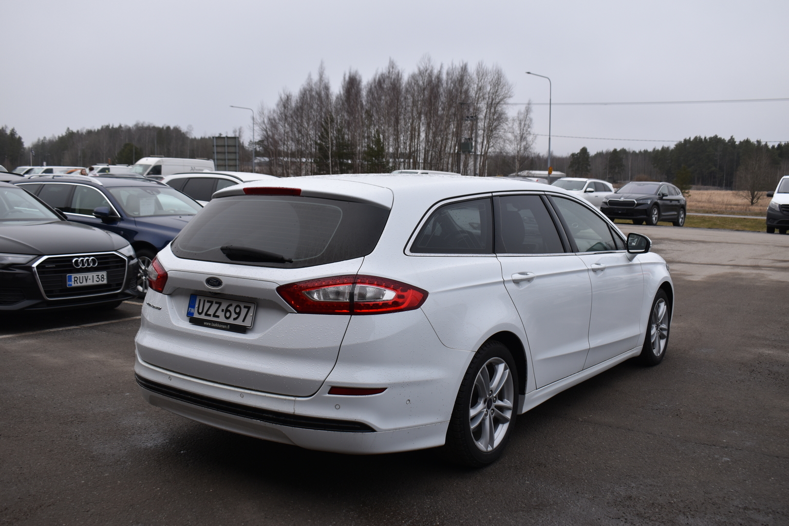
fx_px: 756
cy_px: 263
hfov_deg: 55.1
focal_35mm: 34
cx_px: 394
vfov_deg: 38.4
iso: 200
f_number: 6.7
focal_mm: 23
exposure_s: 1/180
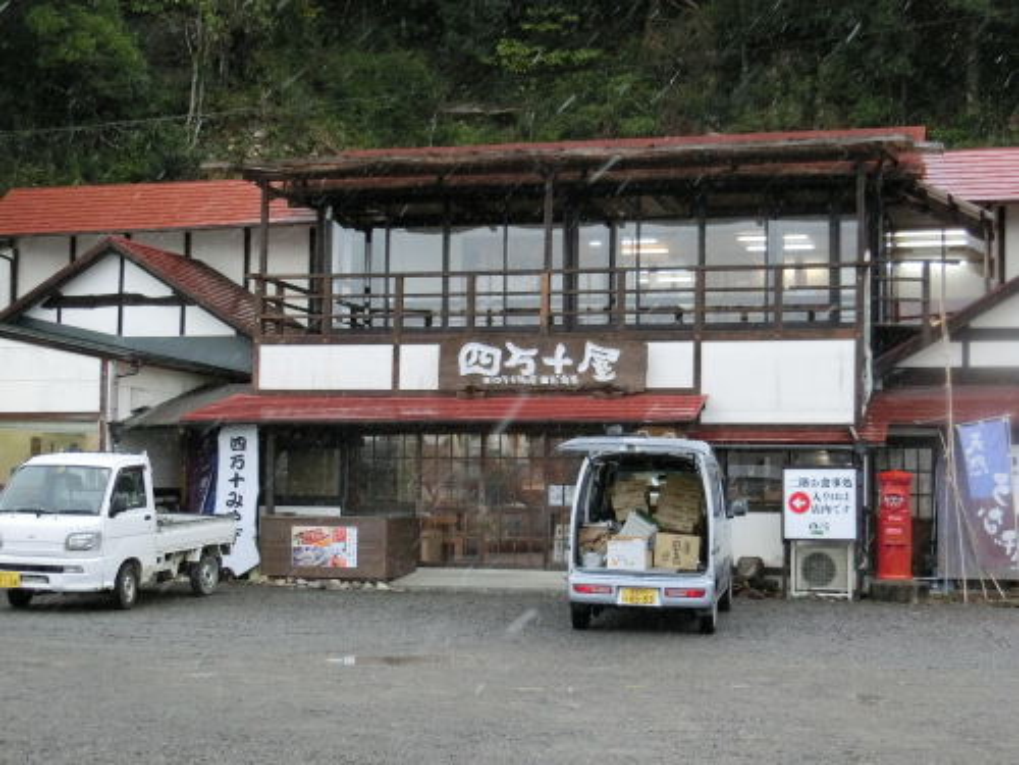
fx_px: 1766
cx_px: 510
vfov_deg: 24.4
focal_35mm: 60
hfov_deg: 32.2
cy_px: 382
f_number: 5
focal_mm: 10.7
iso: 400
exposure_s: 1/125
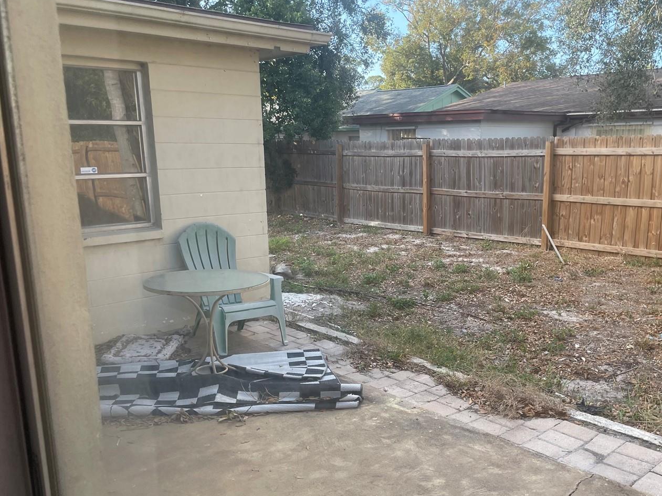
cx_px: 378
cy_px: 283
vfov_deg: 42.8
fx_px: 631
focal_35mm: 33
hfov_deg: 55.2
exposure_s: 1/370
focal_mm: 4.2
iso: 32
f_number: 1.6
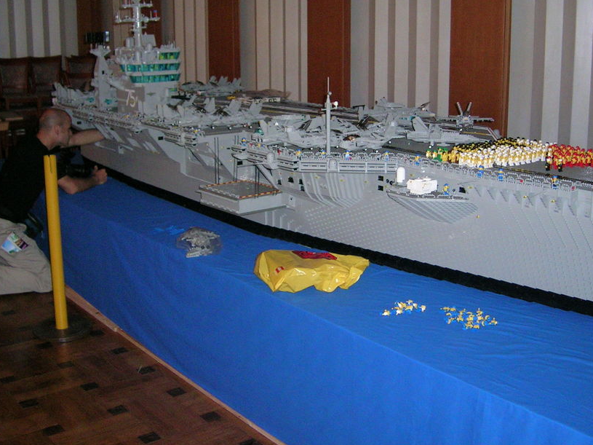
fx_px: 754
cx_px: 340
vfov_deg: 32.8
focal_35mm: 44
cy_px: 190
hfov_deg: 42.8
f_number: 2.8
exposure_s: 1/60.1
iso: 200
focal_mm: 5.4
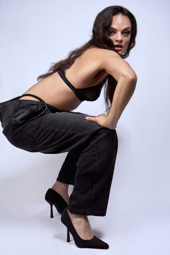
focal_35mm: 67
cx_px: 85
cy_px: 128
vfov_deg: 30.1
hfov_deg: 20.3
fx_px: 475
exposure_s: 1/100
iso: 100
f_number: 4.5
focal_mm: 67
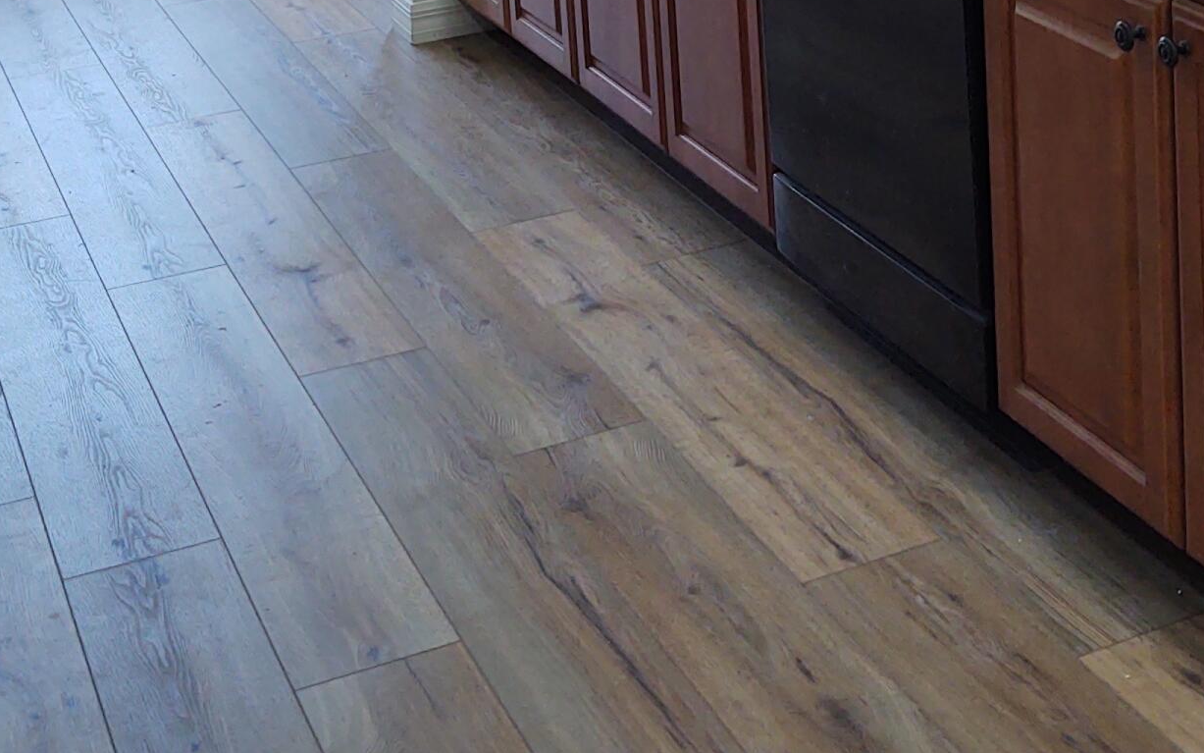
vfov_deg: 17.4
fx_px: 2297
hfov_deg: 29.0
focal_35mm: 70
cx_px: 865
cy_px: -230
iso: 147
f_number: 1.7
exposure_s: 1/120
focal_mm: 4.75
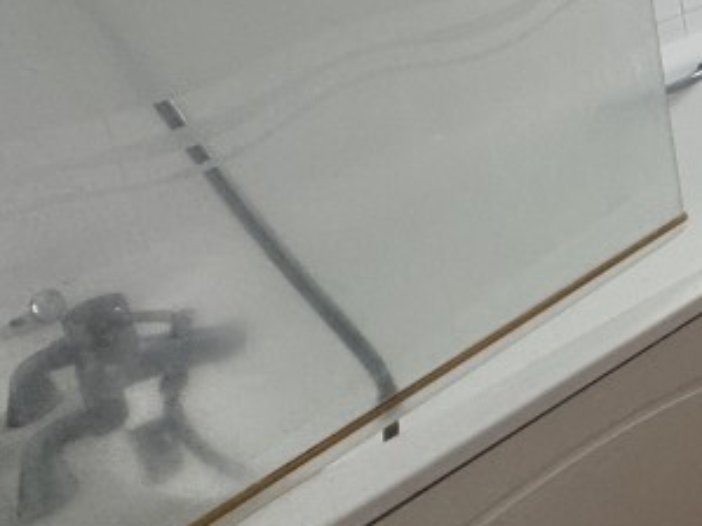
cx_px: 1089
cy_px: -174
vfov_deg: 25.6
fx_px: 973
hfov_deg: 26.5
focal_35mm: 48
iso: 200
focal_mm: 2.22
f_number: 2.2
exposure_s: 1/99
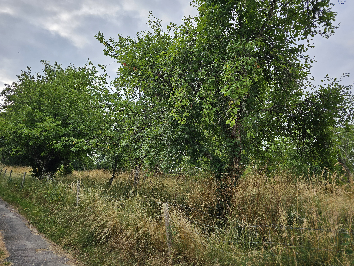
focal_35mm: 23
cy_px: 133
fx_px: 235
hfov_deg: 73.9
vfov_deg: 58.9
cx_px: 177
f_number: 1.7
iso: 10
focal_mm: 6.3
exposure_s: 1/349
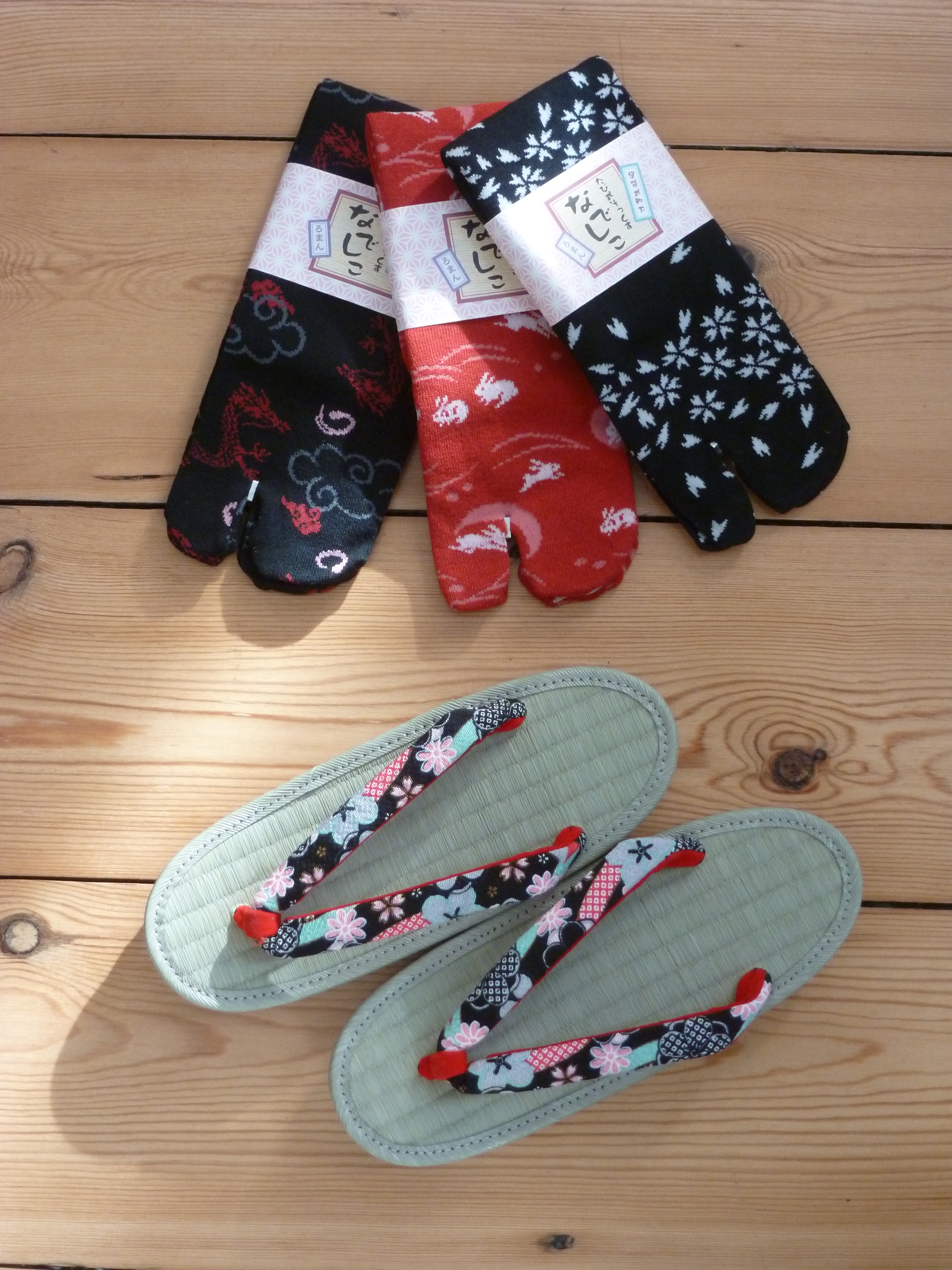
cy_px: 635
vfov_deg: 31.7
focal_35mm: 61
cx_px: 476
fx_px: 2237
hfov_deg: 24.0
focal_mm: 10.9
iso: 400
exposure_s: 1/30
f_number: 4.5
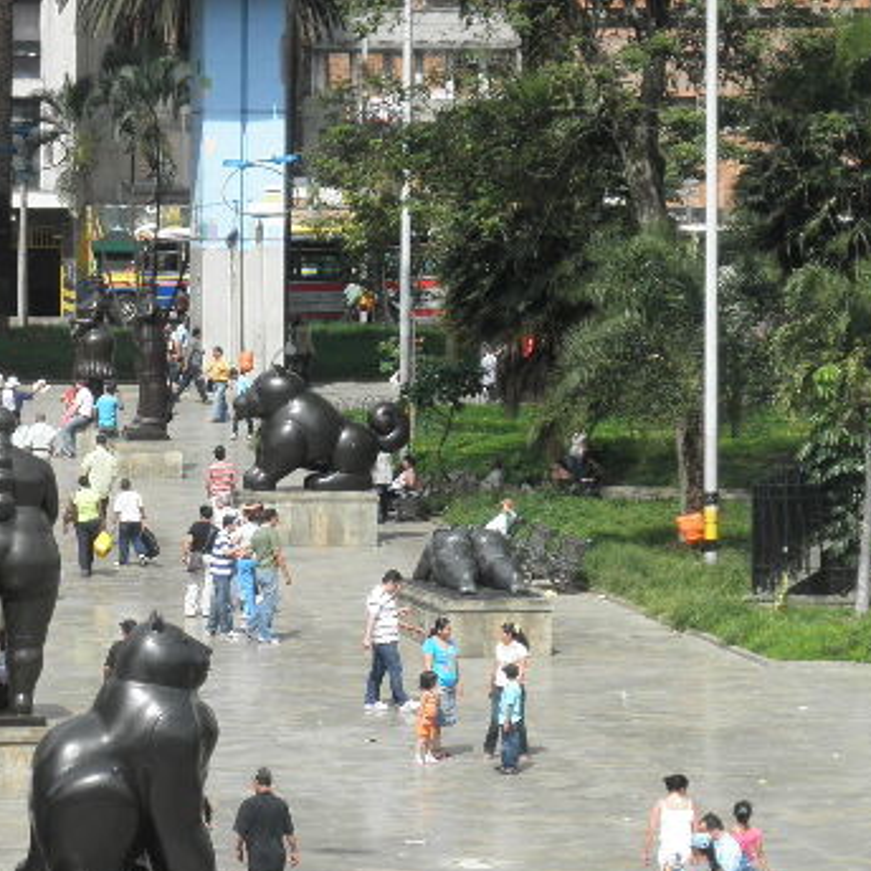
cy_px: 577
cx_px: 223
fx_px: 5836
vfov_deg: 8.5
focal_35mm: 205
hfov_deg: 8.5
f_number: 4.4
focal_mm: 19.1
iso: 64
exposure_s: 1/400
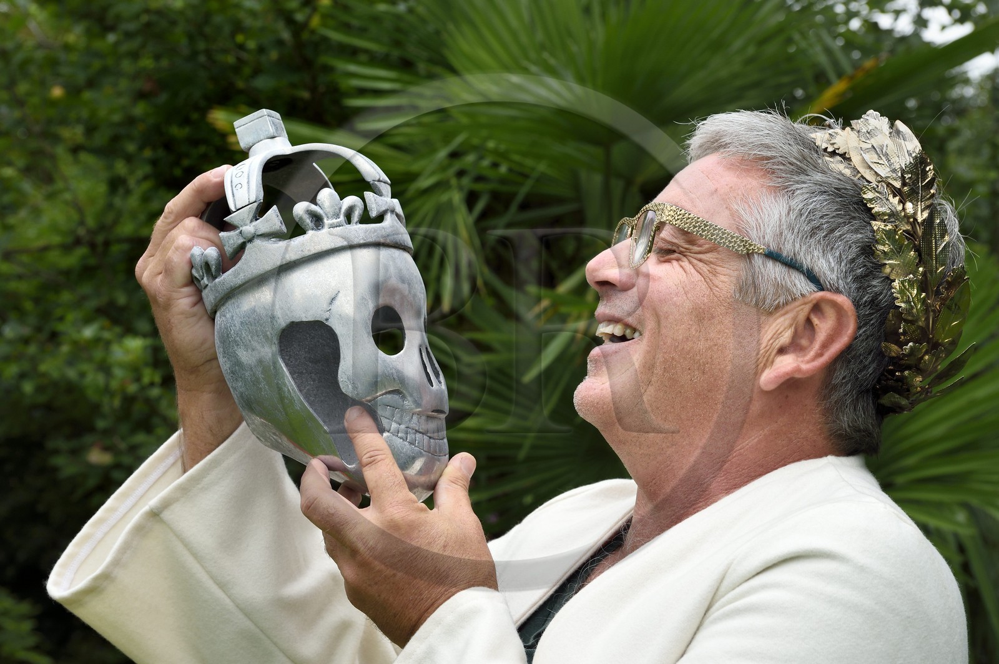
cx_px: 500
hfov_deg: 28.9
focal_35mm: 70
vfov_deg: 19.4
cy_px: 332
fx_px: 1941
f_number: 10
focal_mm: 70
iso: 800
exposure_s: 1/320
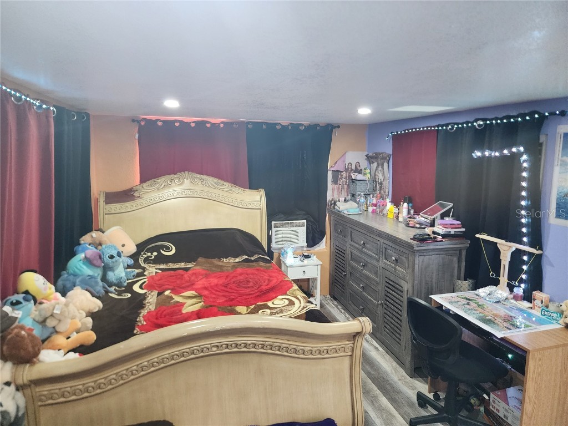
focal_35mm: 23
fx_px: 377
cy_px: 213
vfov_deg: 58.9
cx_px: 284
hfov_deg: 73.9
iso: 800
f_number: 1.8
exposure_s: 1/120
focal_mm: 6.4
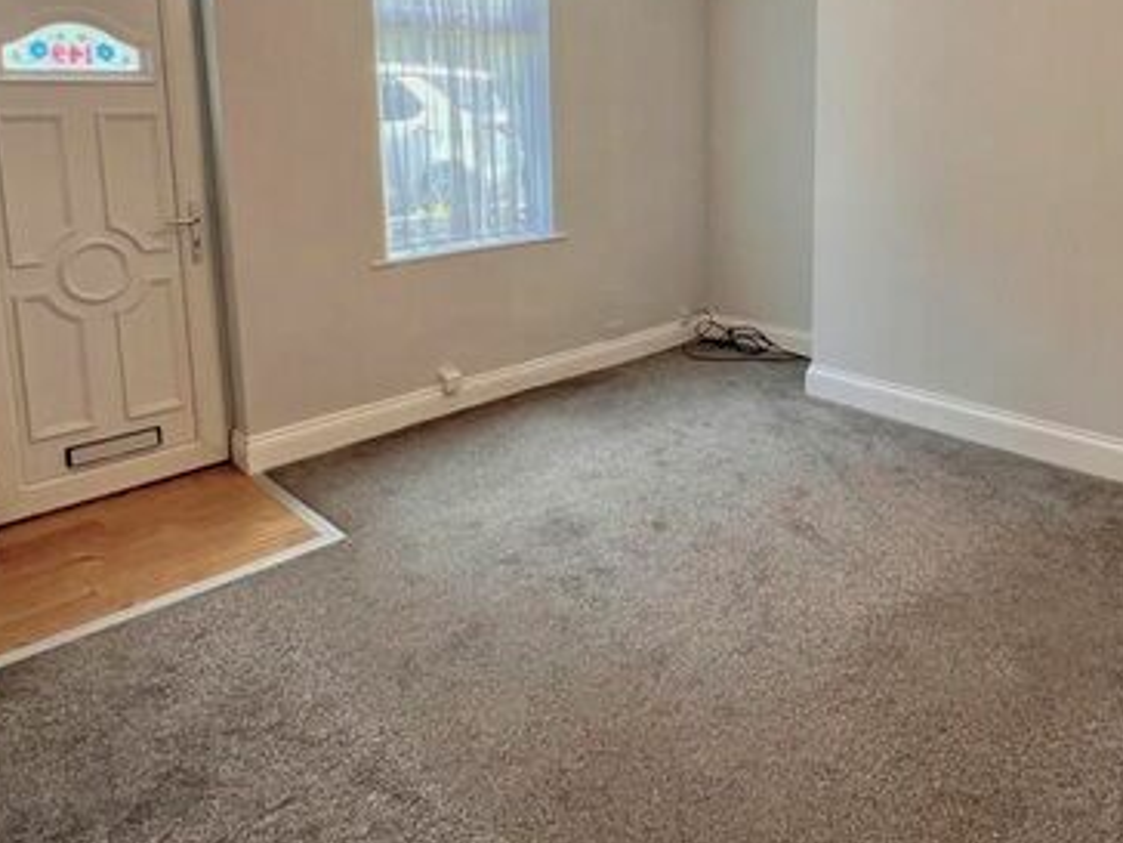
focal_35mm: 25
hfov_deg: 69.0
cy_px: 224
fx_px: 811
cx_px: 642
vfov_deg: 52.8
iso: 160
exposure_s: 1/99
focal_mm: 1.57
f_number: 1.8
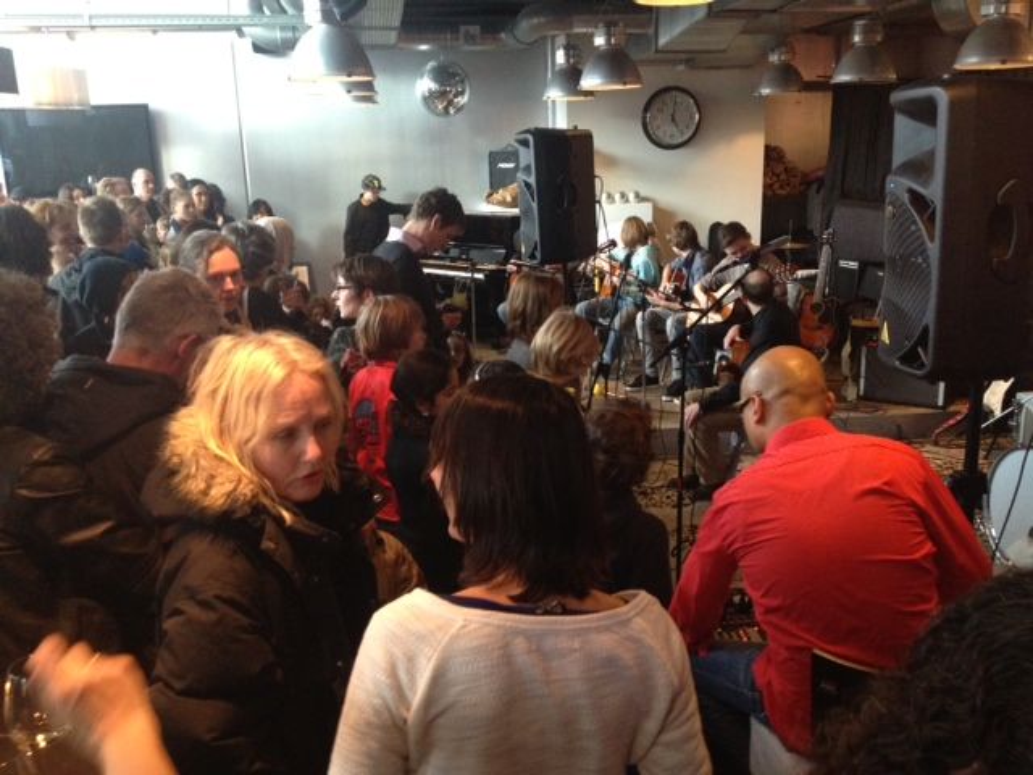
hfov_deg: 52.6
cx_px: 516
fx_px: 1044
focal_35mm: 35
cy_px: 388
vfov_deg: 40.7
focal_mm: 4.28
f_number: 2.4
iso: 320
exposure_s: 1/20
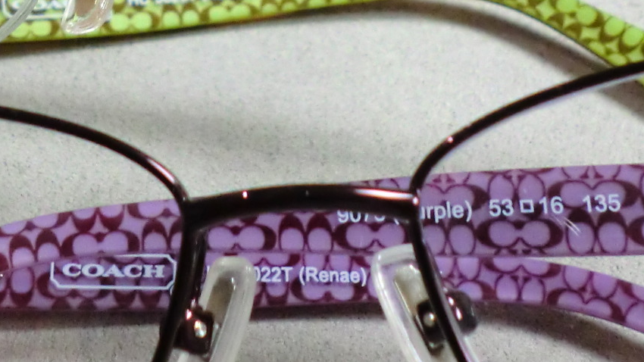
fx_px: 1434
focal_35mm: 84
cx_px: 118
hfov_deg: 24.8
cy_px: -101
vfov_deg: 13.9
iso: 400
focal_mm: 5.8
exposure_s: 1/60
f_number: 3.5
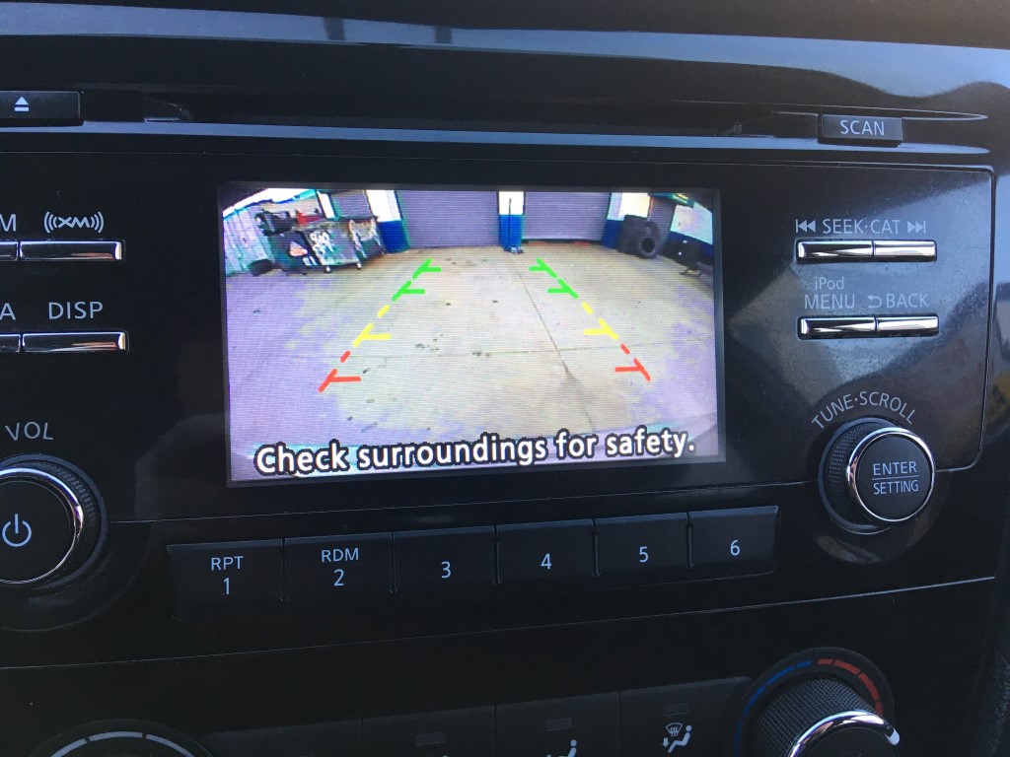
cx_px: 505
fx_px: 846
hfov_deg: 61.7
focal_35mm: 29
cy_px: 378
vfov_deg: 48.2
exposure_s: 1/30
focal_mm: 4.15
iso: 25
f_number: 2.2
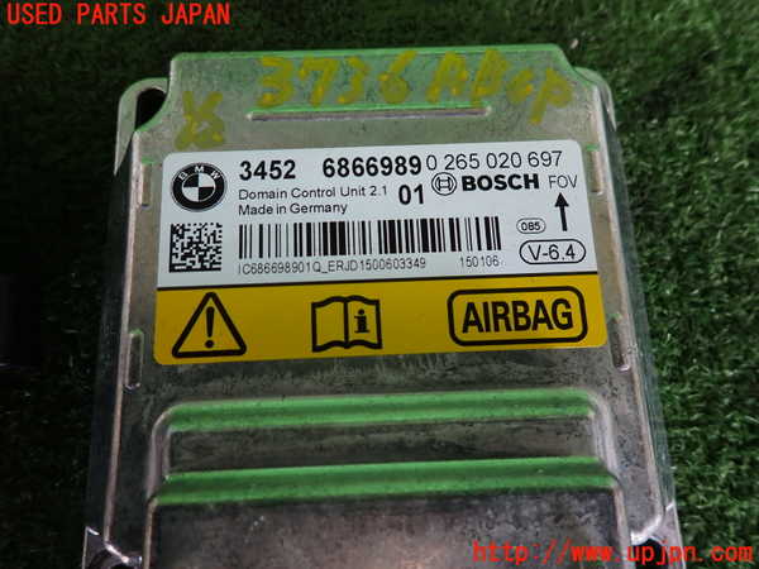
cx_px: 380
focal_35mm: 25
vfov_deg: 54.9
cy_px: 284
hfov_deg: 69.4
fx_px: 548
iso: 160
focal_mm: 4.5
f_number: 2
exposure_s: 1/60
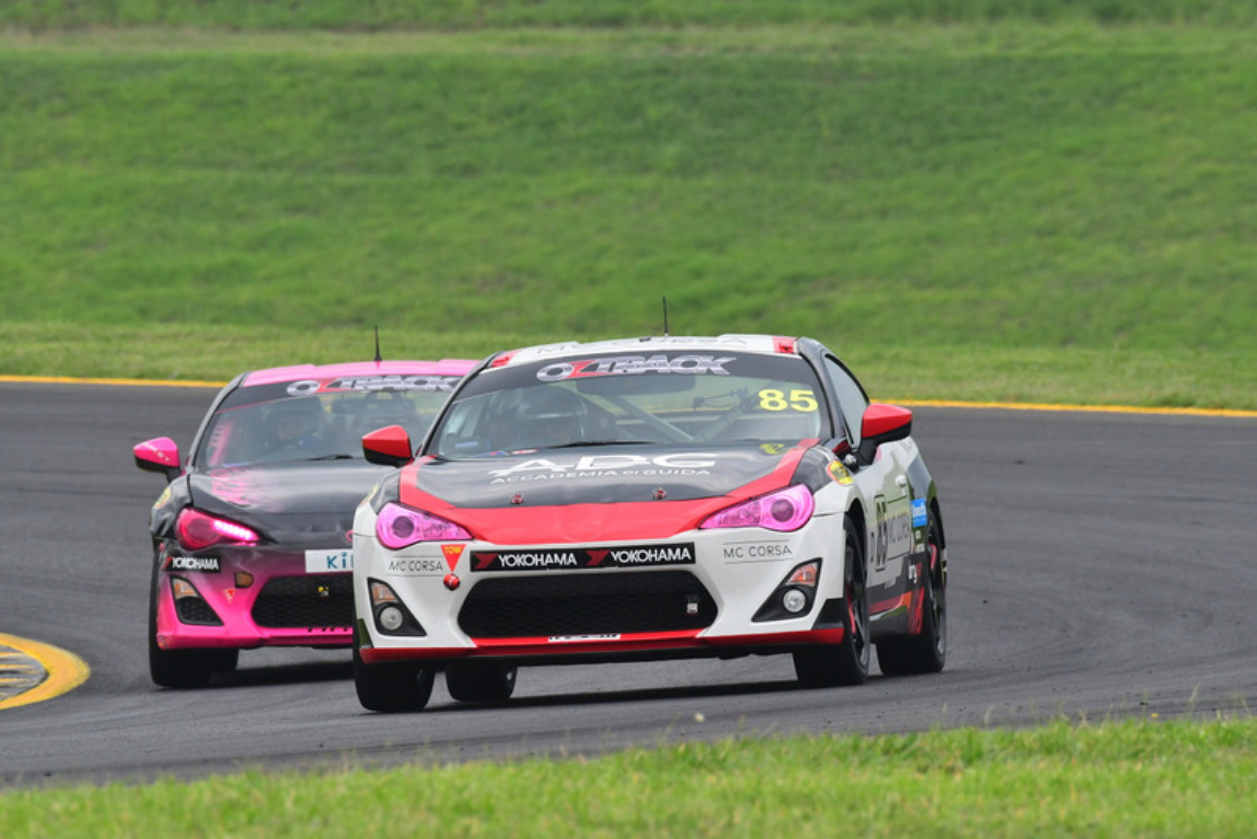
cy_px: 420
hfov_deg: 3.3
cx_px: 628
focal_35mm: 630
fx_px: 22004
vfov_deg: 2.2
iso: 1000
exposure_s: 1/640
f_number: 10
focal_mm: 420
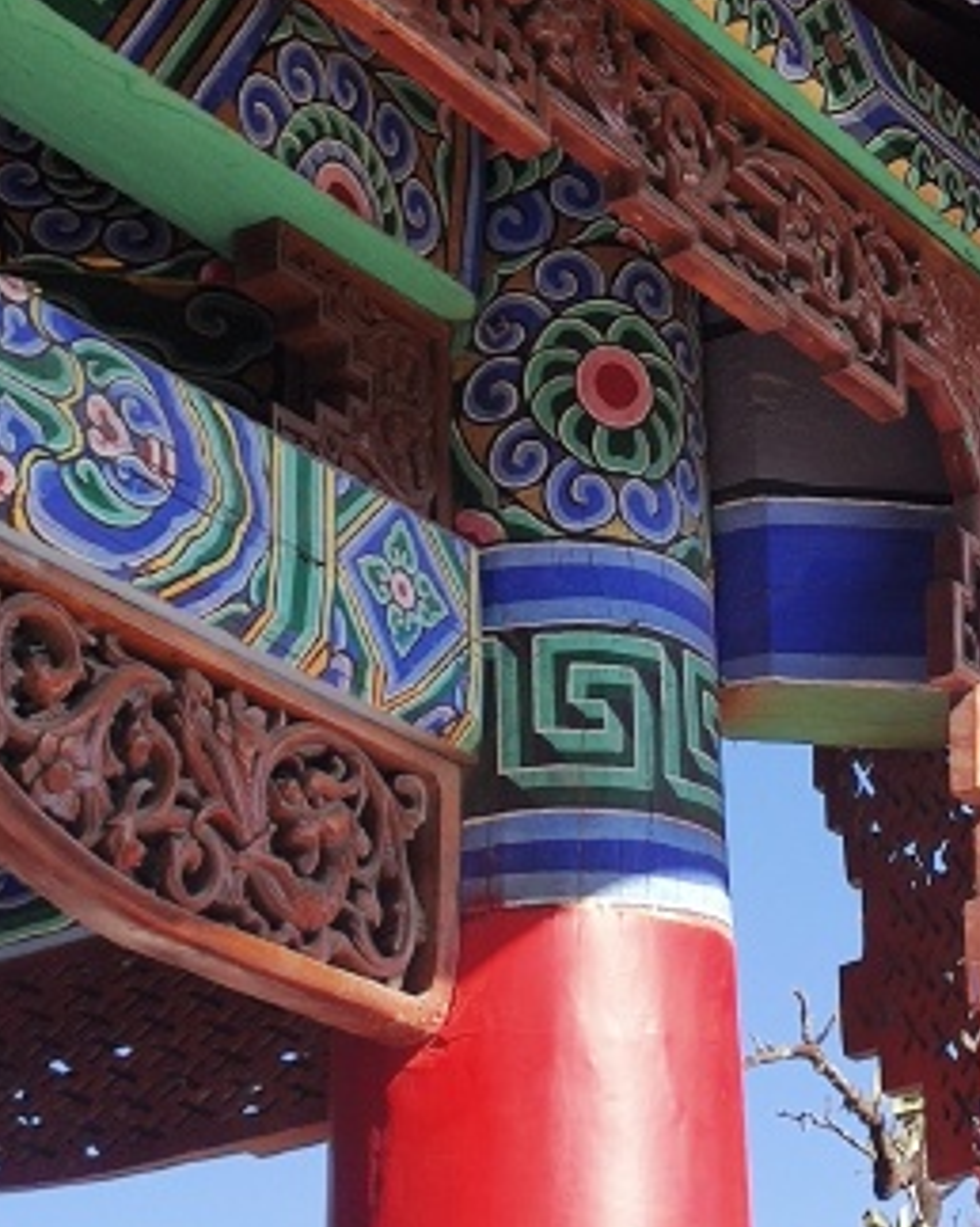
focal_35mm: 98
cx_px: 1253
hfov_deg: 15.0
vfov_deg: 19.0
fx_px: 3556
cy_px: -19
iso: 112
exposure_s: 1/993
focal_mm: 4.77
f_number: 1.75
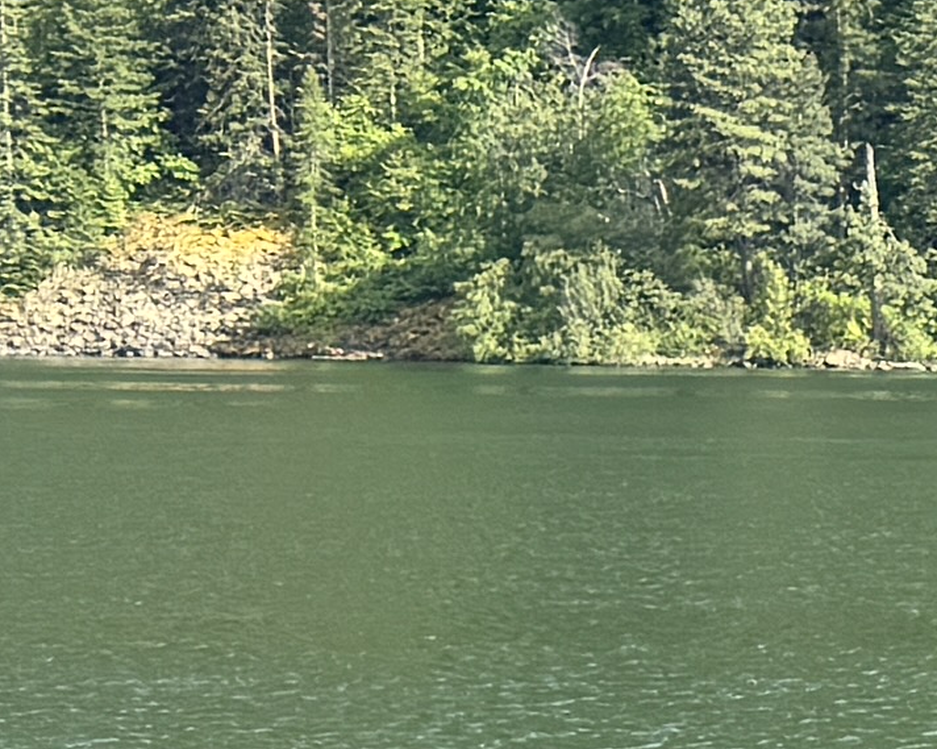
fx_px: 5211
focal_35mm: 188
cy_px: 799
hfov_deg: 7.8
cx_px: 3453
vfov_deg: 8.2
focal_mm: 6.76
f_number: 1.78
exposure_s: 1/1456
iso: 80
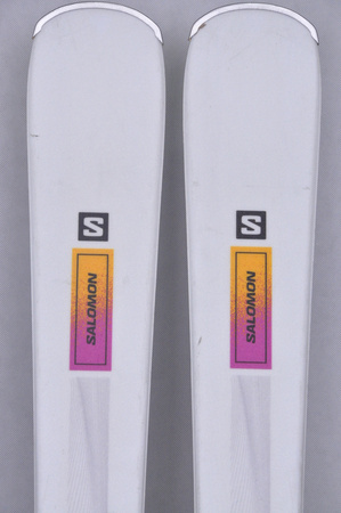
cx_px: 170
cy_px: 256
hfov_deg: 8.7
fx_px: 2243
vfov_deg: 13.1
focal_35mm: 158
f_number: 9.5
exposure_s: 1/125
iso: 3200
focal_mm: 105
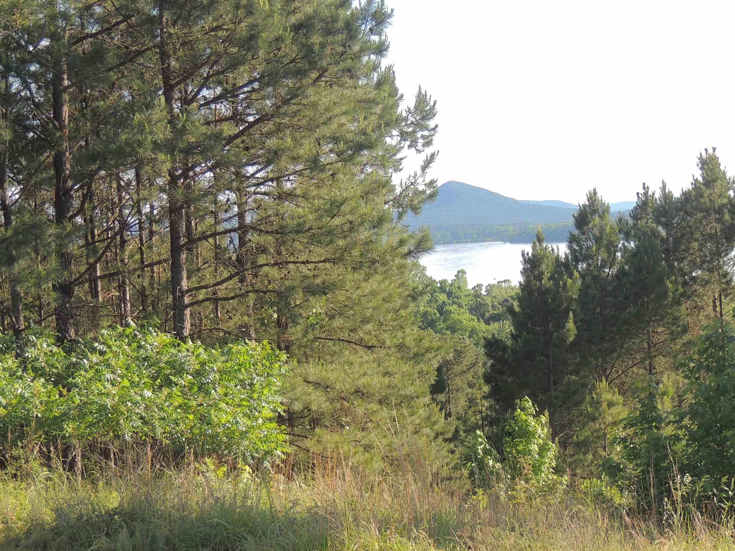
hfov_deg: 23.5
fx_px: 1762
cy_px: 364
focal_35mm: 83
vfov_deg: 17.7
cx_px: 419
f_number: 3.7
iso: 100
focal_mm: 10.7
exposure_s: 1/250
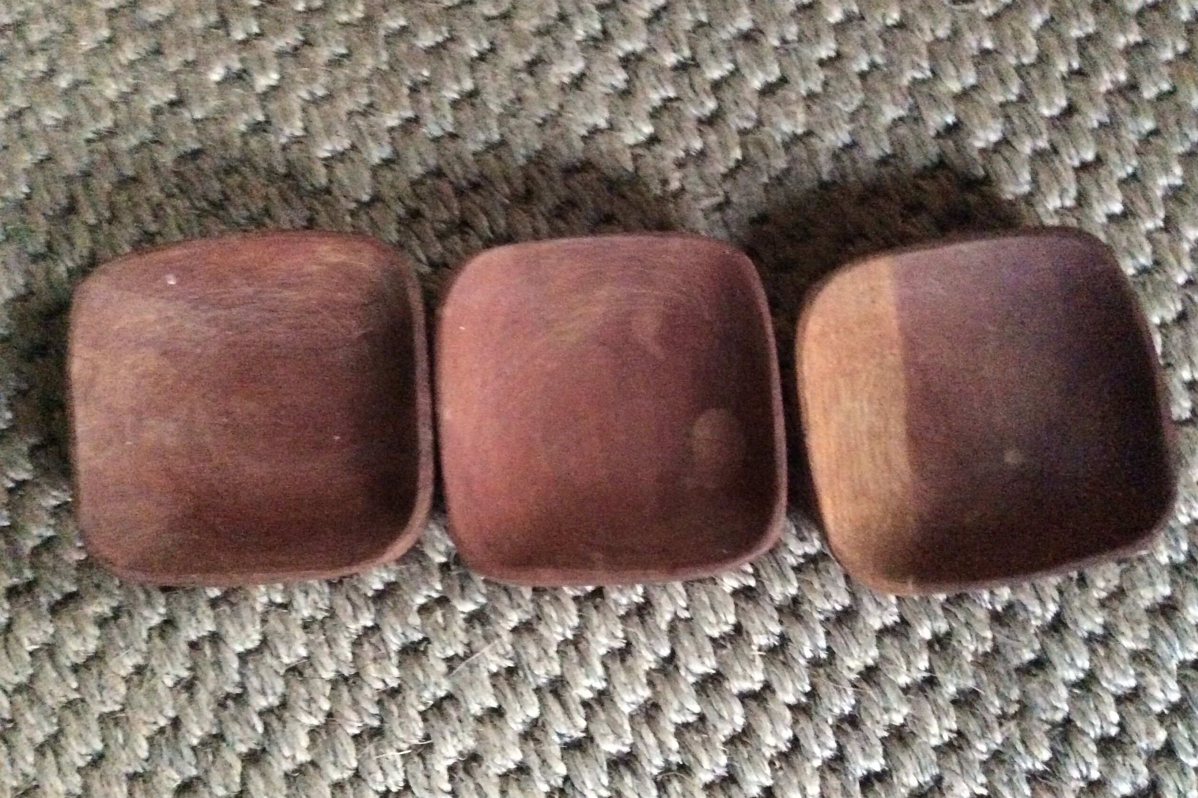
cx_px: 610
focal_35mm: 34
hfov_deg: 55.8
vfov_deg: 38.8
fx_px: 1131
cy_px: 443
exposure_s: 1/17
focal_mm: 3.3
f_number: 2.4
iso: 800
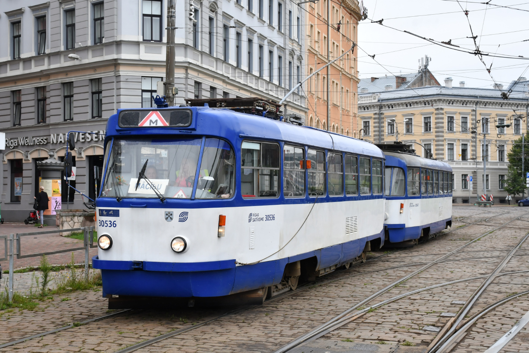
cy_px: 176
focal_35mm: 51
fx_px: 749
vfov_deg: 26.5
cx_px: 264
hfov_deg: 38.9
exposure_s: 1/500
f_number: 5.6
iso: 400
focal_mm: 34
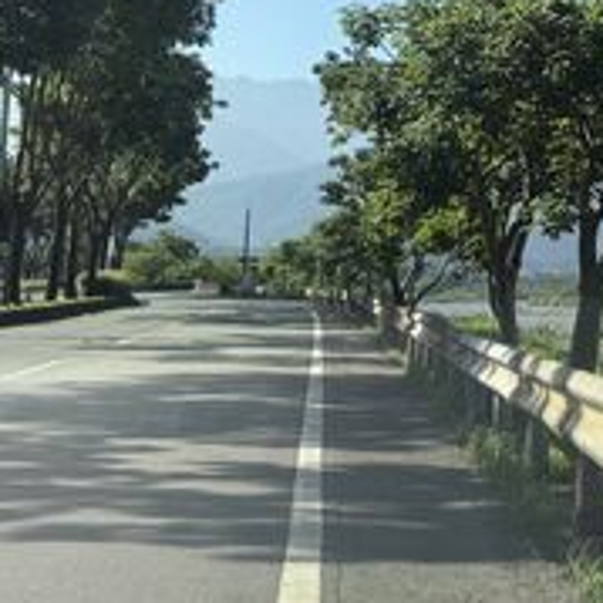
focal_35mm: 71
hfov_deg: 21.3
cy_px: -30
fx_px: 1399
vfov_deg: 23.1
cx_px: 846
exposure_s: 1/1230
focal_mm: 6.76
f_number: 1.78
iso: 80
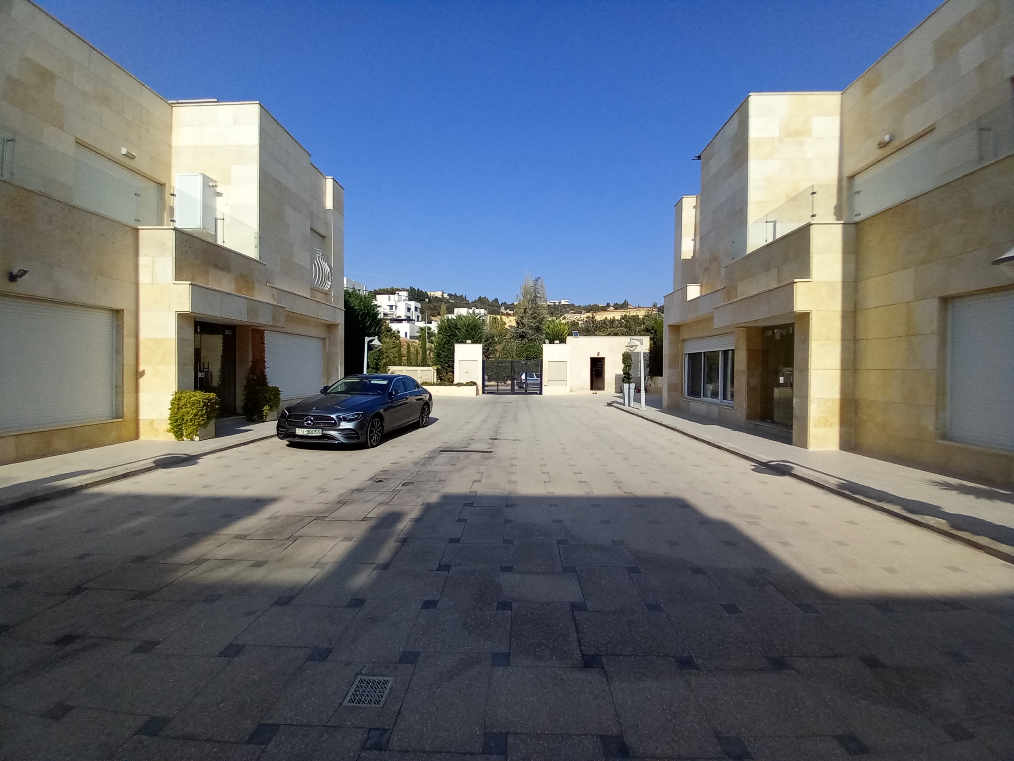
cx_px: 507
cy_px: 380
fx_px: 381
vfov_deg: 89.9
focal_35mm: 13
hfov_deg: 106.2
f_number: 2.2
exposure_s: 1/1565
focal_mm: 1.13
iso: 40
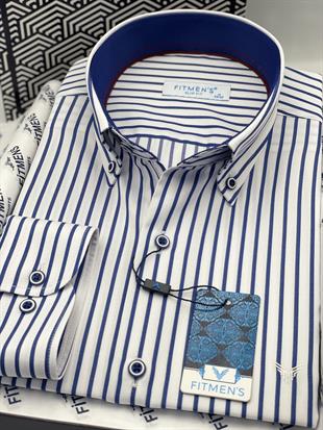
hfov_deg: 28.0
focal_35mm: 52
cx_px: 162
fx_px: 647
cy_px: 215
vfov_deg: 36.8
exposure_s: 1/122
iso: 25
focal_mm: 6
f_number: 2
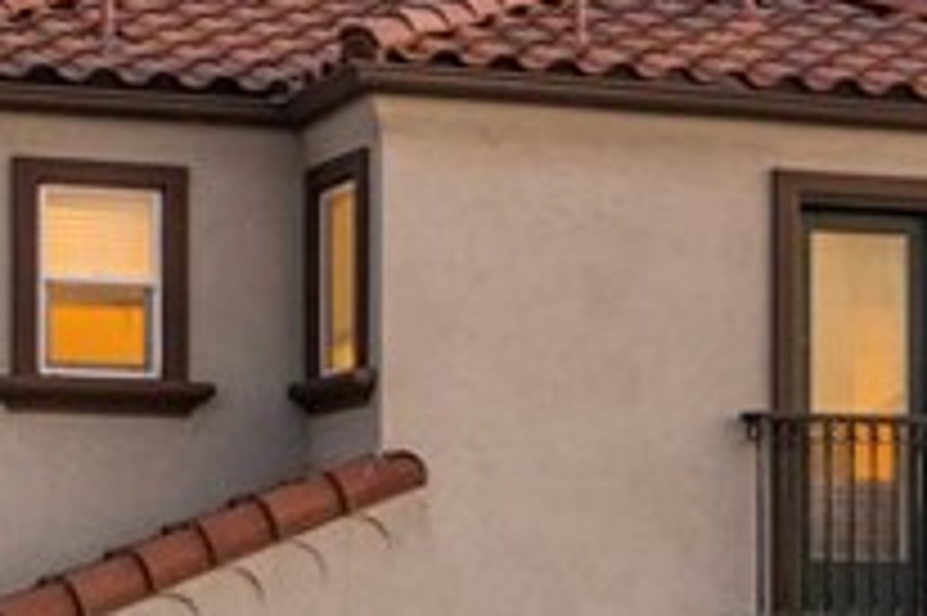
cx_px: 684
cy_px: 791
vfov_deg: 9.7
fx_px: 3576
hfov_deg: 14.7
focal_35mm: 139
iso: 100
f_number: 3.5
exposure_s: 1/60
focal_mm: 10.26
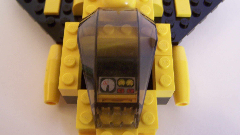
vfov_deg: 28.2
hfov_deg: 48.4
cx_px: 121
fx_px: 267
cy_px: 48
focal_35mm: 42
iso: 160
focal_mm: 6.3
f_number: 2.8
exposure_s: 1/8
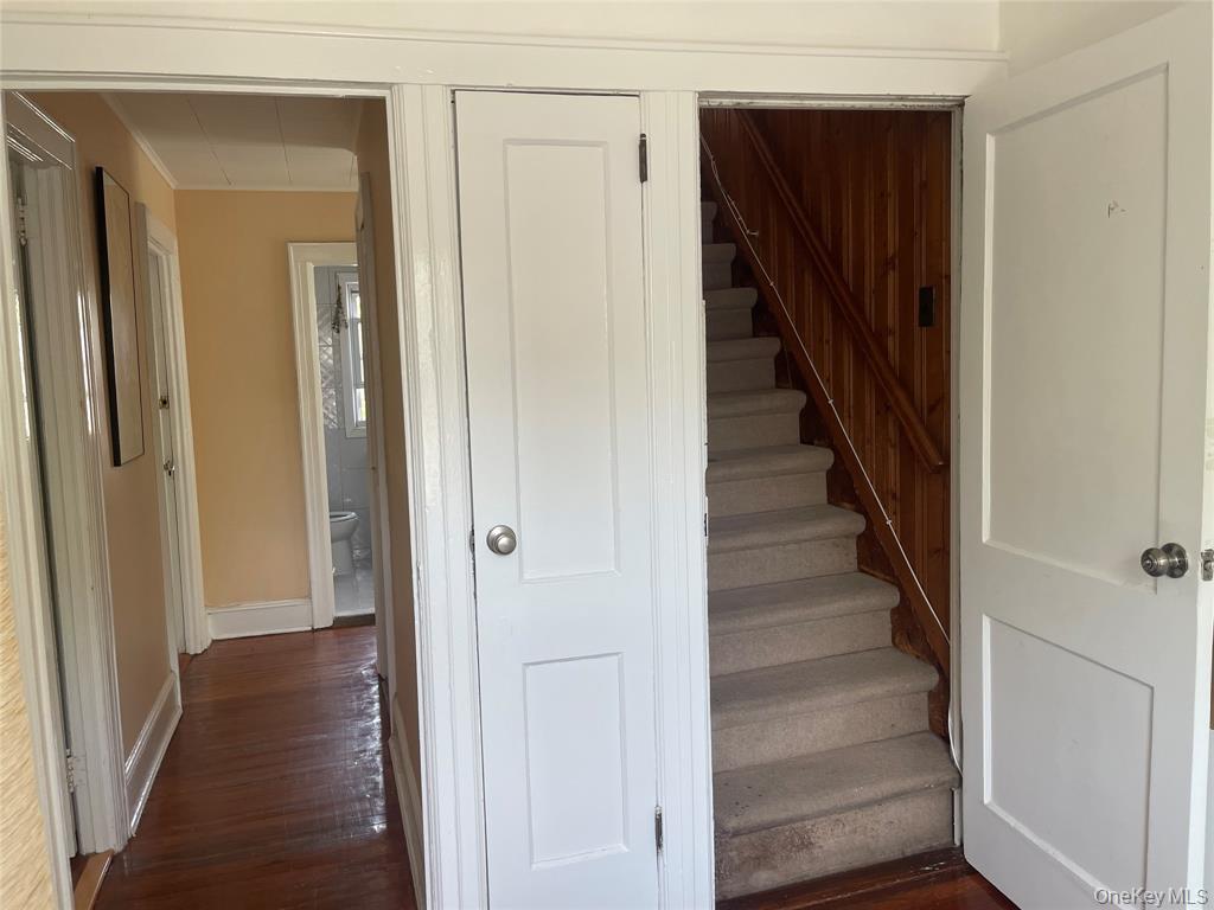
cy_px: 455
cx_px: 607
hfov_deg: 69.4
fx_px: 877
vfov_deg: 54.9
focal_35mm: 25
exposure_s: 1/121
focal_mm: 5.1
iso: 100
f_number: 1.6
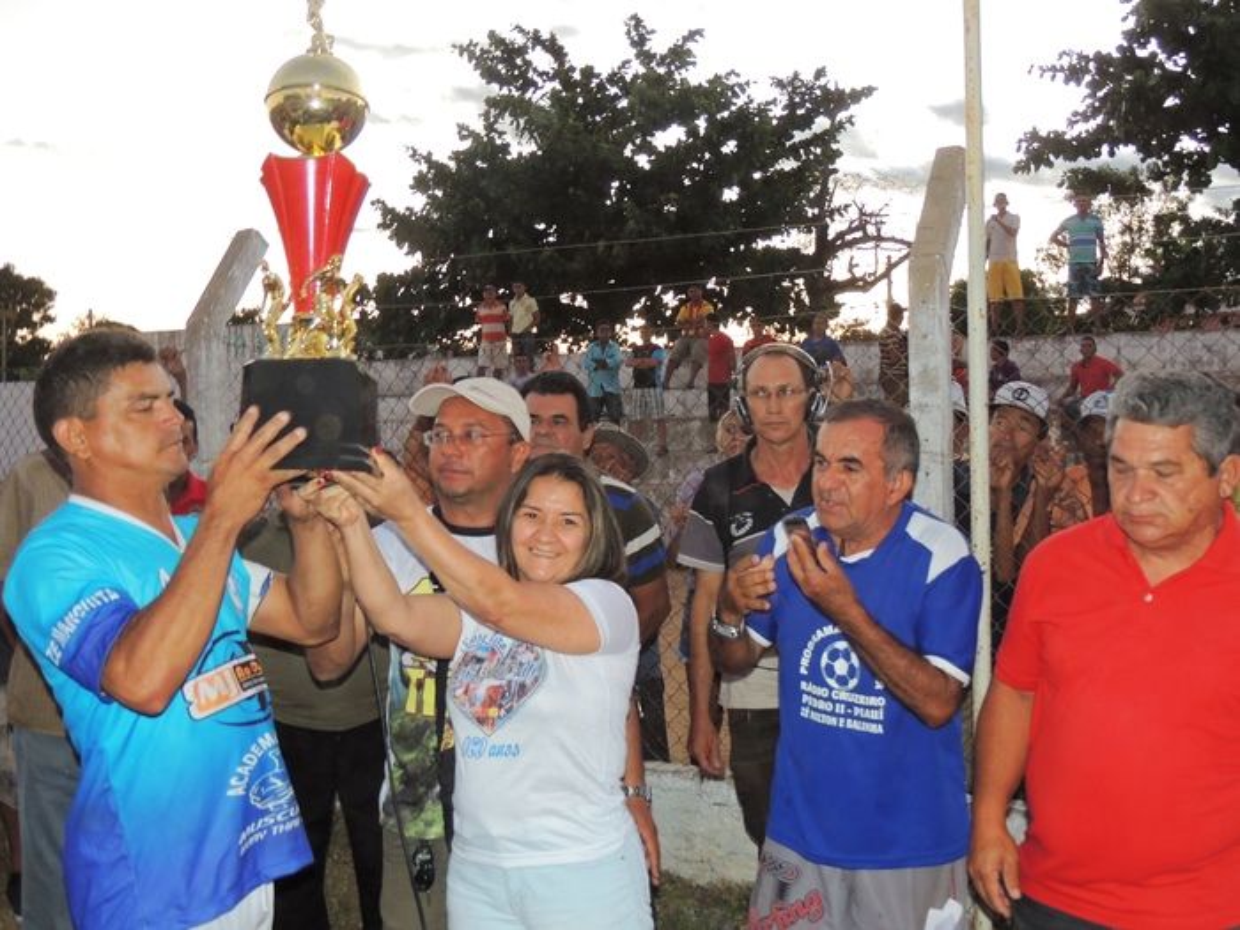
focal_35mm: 43
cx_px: 620
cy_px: 465
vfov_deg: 33.6
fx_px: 1540
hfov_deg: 43.9
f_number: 3.4
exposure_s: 1/30
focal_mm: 7.6
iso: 200
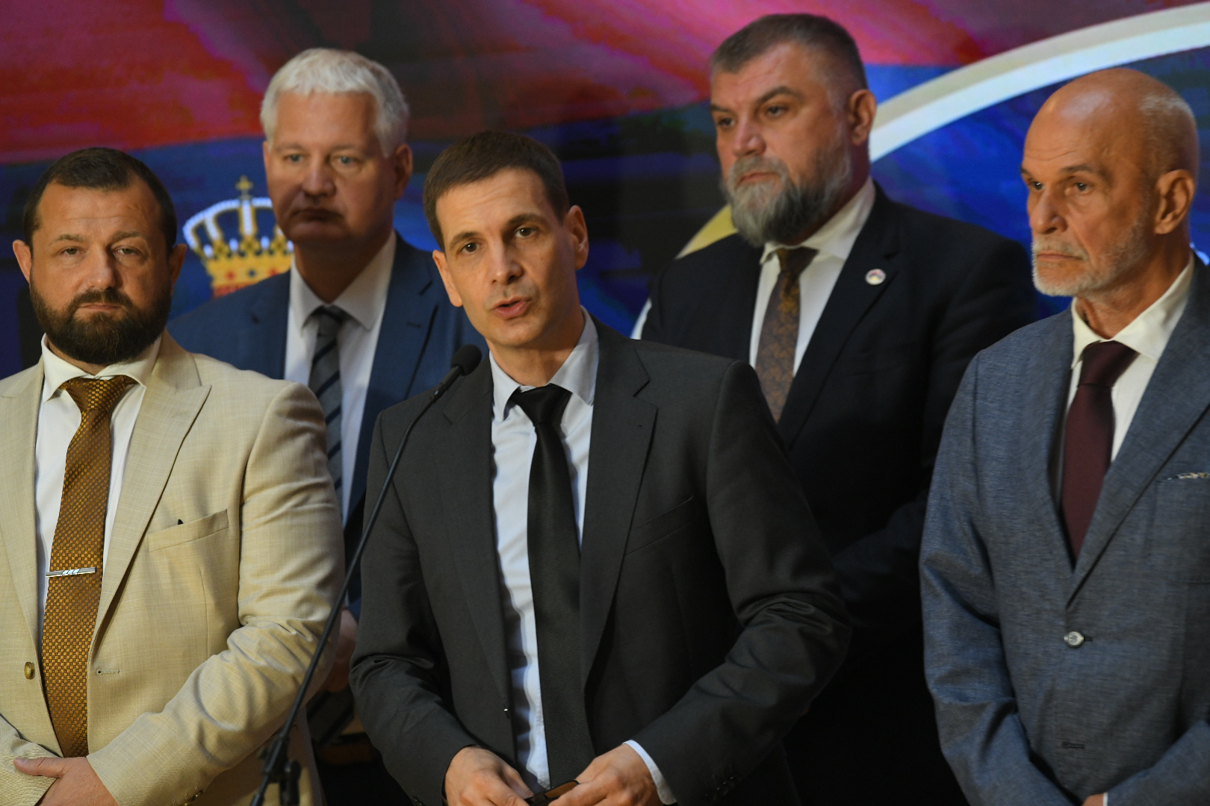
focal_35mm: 170
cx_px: 605
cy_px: 403
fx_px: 5713
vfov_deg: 8.1
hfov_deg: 12.1
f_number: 4
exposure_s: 1/250
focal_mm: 170
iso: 2500
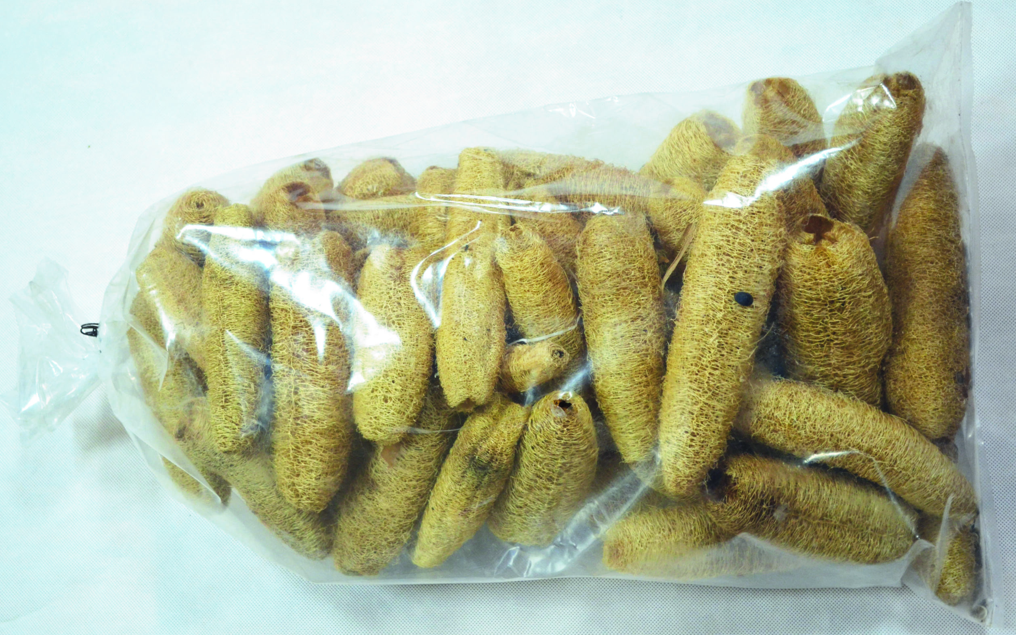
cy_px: 316
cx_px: 504
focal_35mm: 59
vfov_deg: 22.0
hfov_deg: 34.5
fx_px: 1634
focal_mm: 38
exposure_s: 1/40
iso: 800
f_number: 5
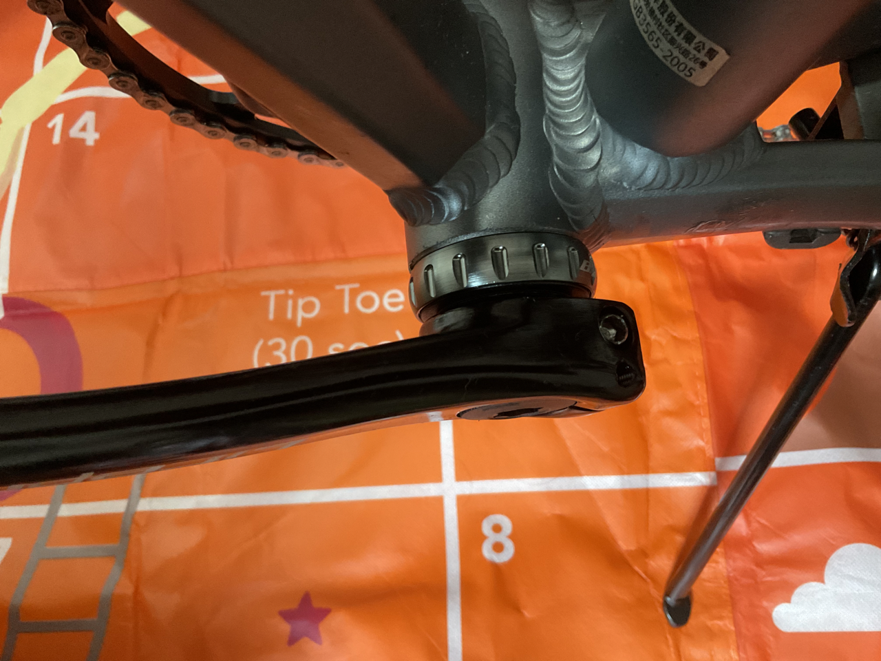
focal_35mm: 29
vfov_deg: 48.2
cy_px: 330
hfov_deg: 61.7
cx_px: 440
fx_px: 738
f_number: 1.8
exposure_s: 1/60
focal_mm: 3
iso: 250
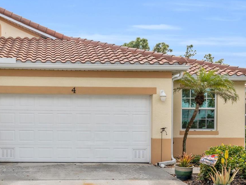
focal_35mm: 55
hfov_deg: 34.5
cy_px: 137
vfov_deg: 26.2
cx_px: 74
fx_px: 391
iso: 200
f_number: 8
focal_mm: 31
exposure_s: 1/640
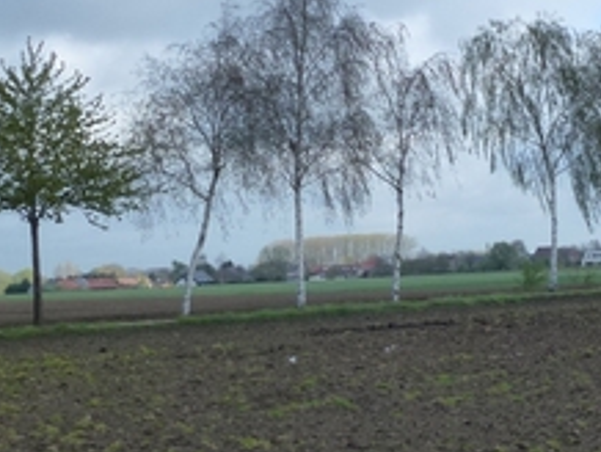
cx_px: 568
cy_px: 215
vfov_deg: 19.2
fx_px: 1338
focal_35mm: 77
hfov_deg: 24.4
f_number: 4
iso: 160
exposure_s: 1/800
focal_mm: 5
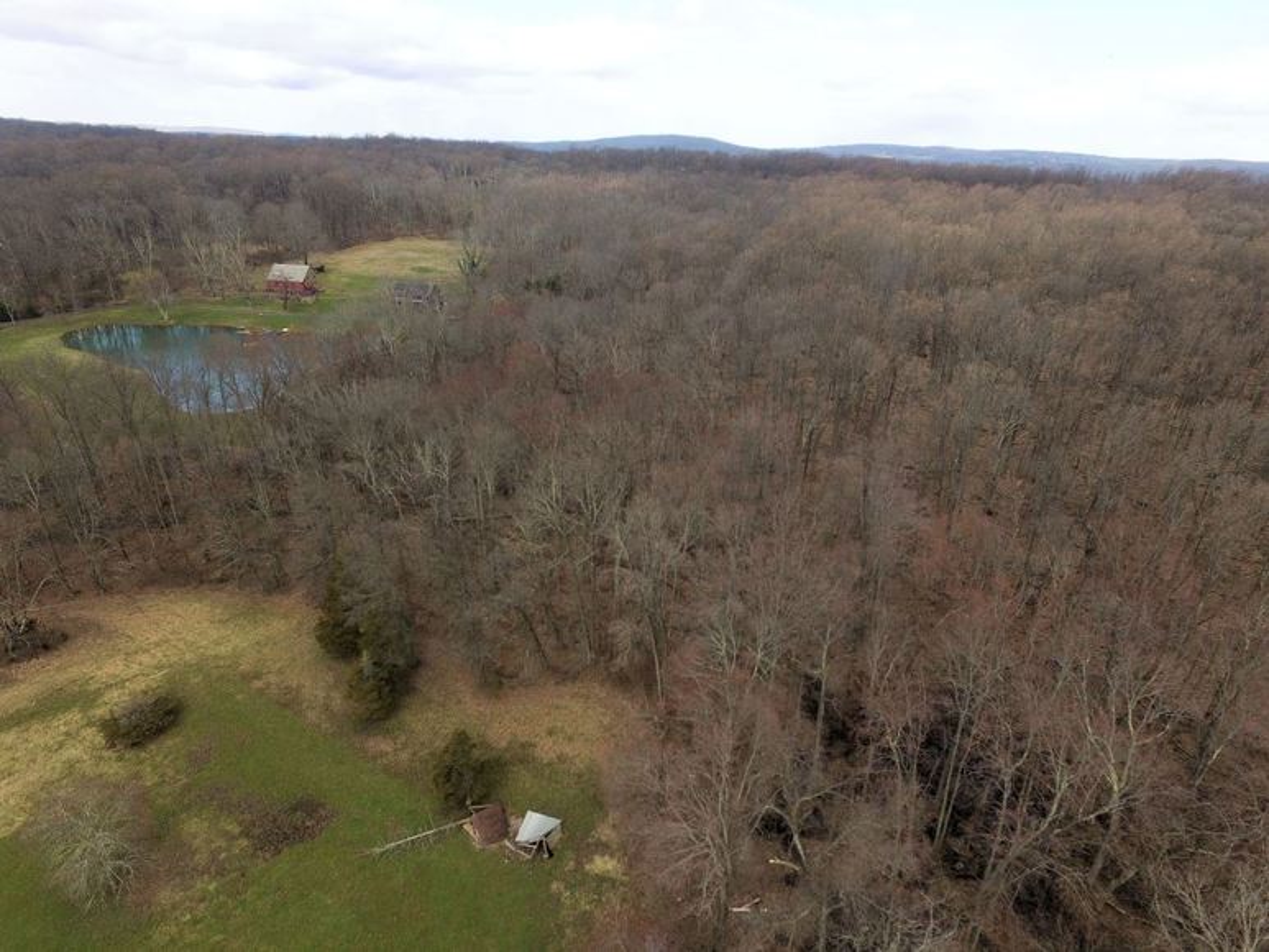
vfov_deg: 66.0
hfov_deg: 81.7
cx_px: 634
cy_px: 476
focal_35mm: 20
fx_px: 733
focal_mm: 3.61
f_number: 2.8
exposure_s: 1/349
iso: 100
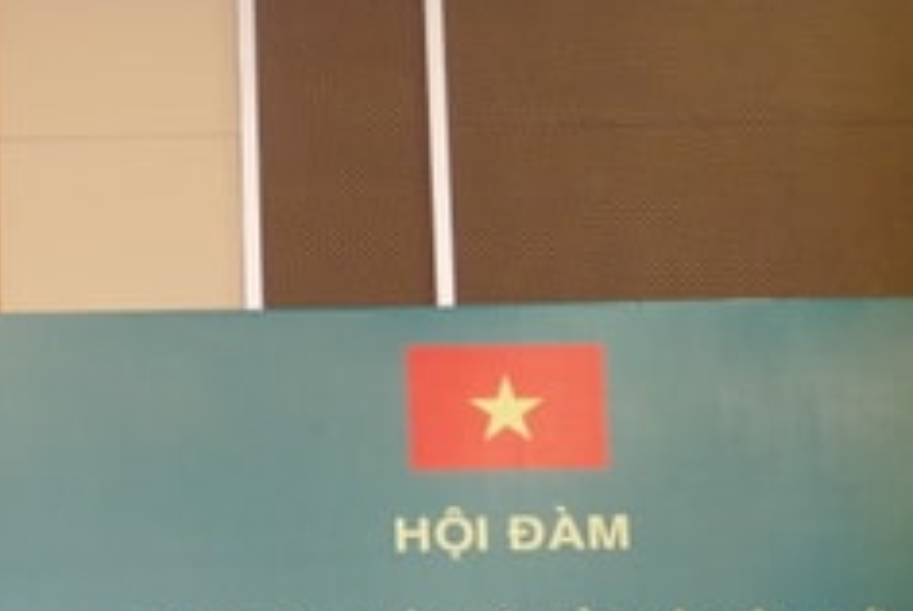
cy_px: 893
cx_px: -151
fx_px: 2996
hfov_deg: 16.7
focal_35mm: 118
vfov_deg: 11.2
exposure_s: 1/60
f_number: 4
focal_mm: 21
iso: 3200
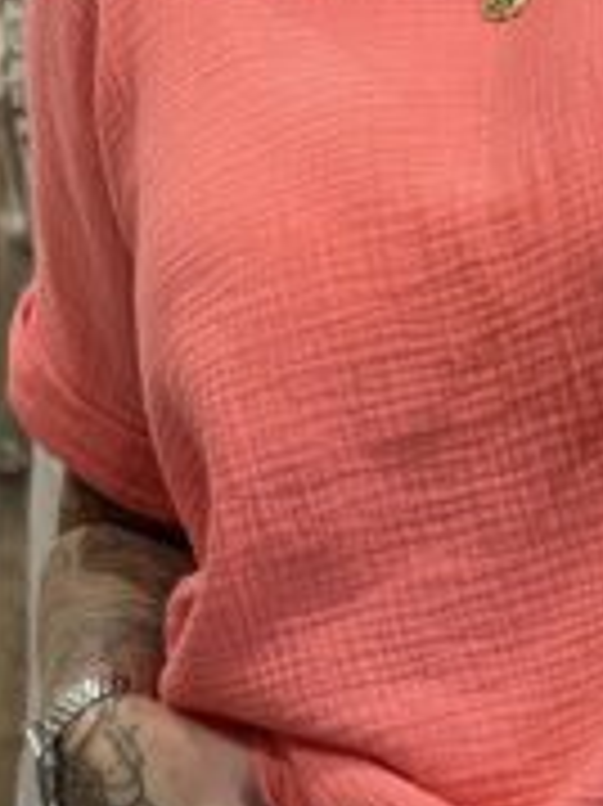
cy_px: 761
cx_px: 508
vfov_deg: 13.7
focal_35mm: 143
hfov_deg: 10.3
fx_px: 3325
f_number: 2.2
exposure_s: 1/50
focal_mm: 7.5
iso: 200
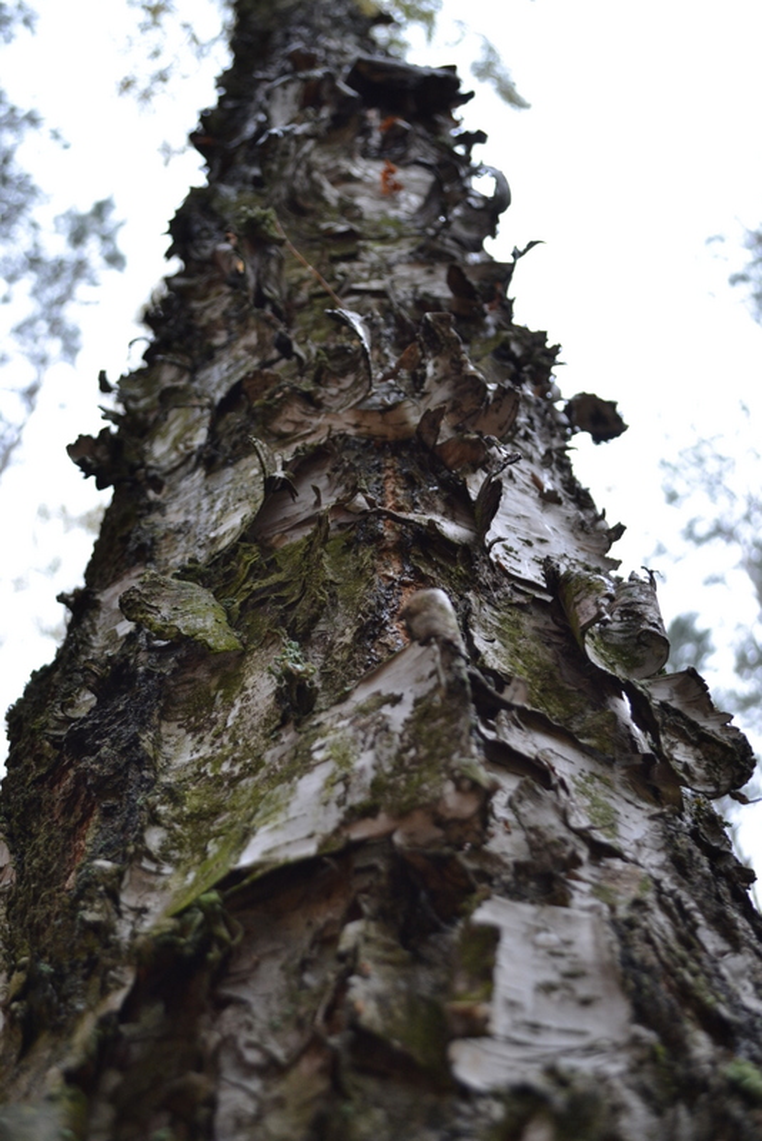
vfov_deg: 49.5
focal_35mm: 39
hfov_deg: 34.2
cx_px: 381
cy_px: 570
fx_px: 1237
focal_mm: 26
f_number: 4.5
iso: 400
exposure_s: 1/60
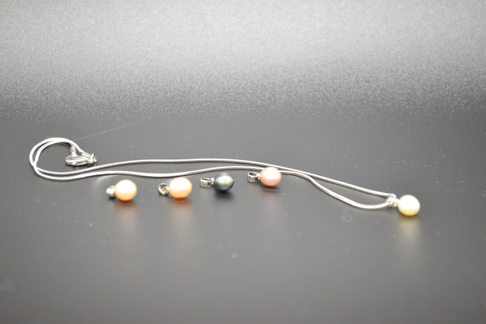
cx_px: 242
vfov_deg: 16.4
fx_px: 1127
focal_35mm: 84
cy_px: 163
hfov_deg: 24.3
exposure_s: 1/30
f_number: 5.6
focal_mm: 55
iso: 1250
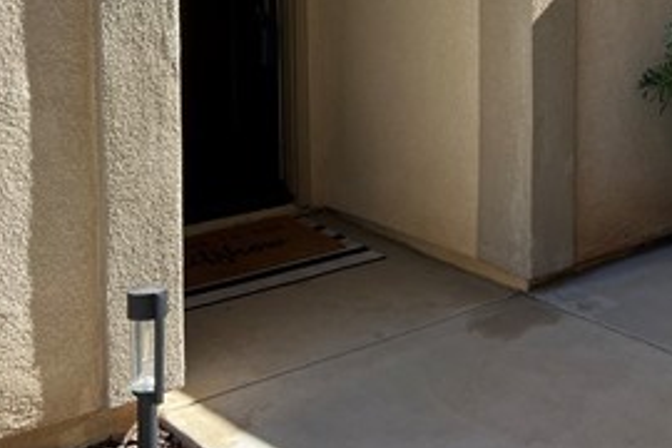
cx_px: 565
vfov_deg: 20.4
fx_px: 1195
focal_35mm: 64
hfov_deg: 30.4
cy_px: -20
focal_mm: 5.7
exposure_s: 1/1295
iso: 50
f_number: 1.5
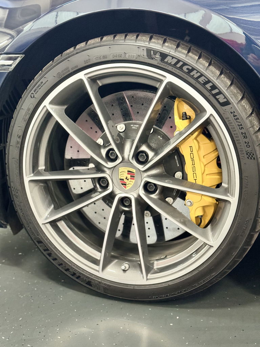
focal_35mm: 48
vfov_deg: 39.7
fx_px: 481
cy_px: 174
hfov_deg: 30.3
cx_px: 130
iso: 500
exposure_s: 1/25
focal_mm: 6.76
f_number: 1.78
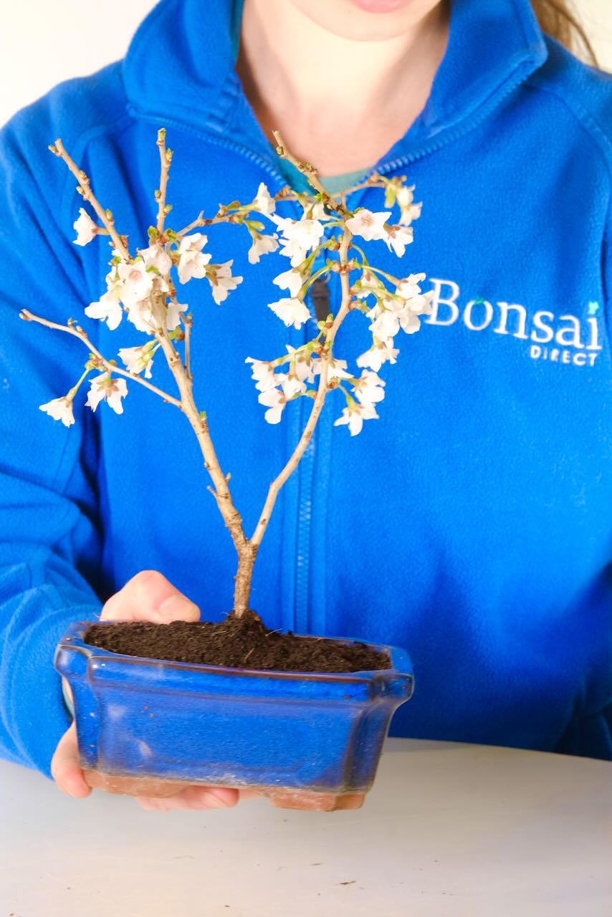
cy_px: 458
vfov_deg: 16.6
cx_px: 306
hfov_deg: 11.2
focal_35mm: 123
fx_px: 3135
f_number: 13
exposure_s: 1/15
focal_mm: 81.9
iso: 2000
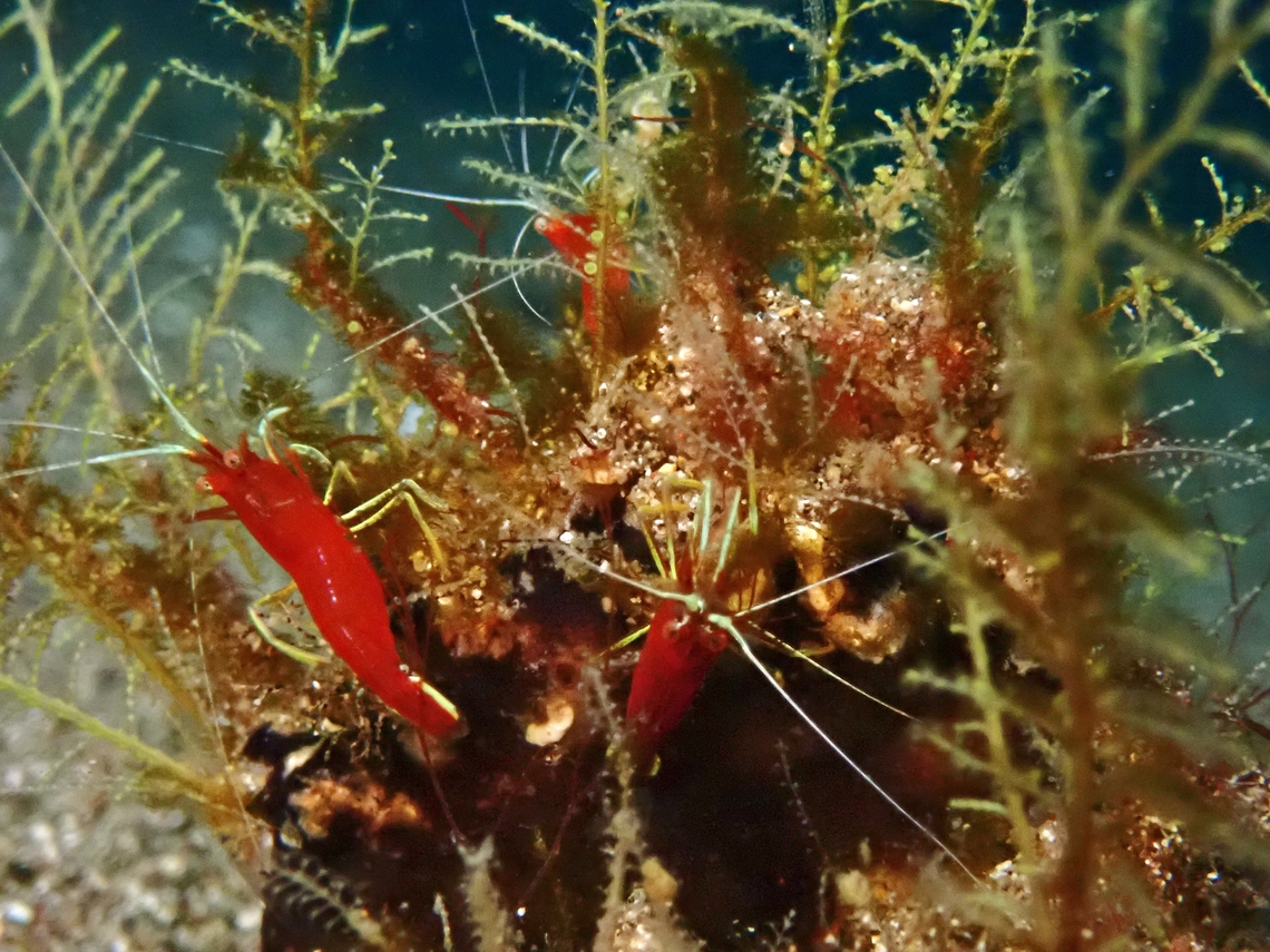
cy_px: 476
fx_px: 3669
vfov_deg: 14.8
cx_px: 635
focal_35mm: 100
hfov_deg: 19.6
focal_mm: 18
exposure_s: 1/200
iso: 1600
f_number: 6.3
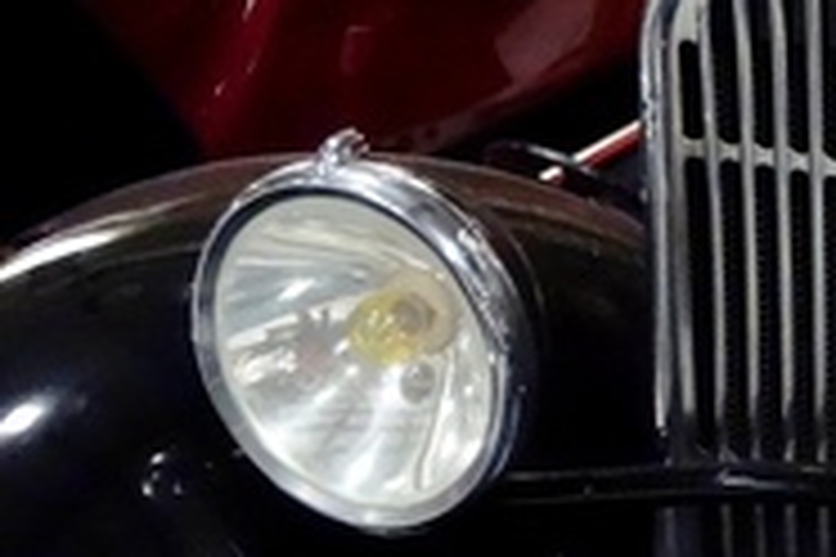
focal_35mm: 129
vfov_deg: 10.4
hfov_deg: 15.1
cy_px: -184
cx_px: 1133
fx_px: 2995
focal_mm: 14.75
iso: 3200
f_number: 2.8
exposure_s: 1/60
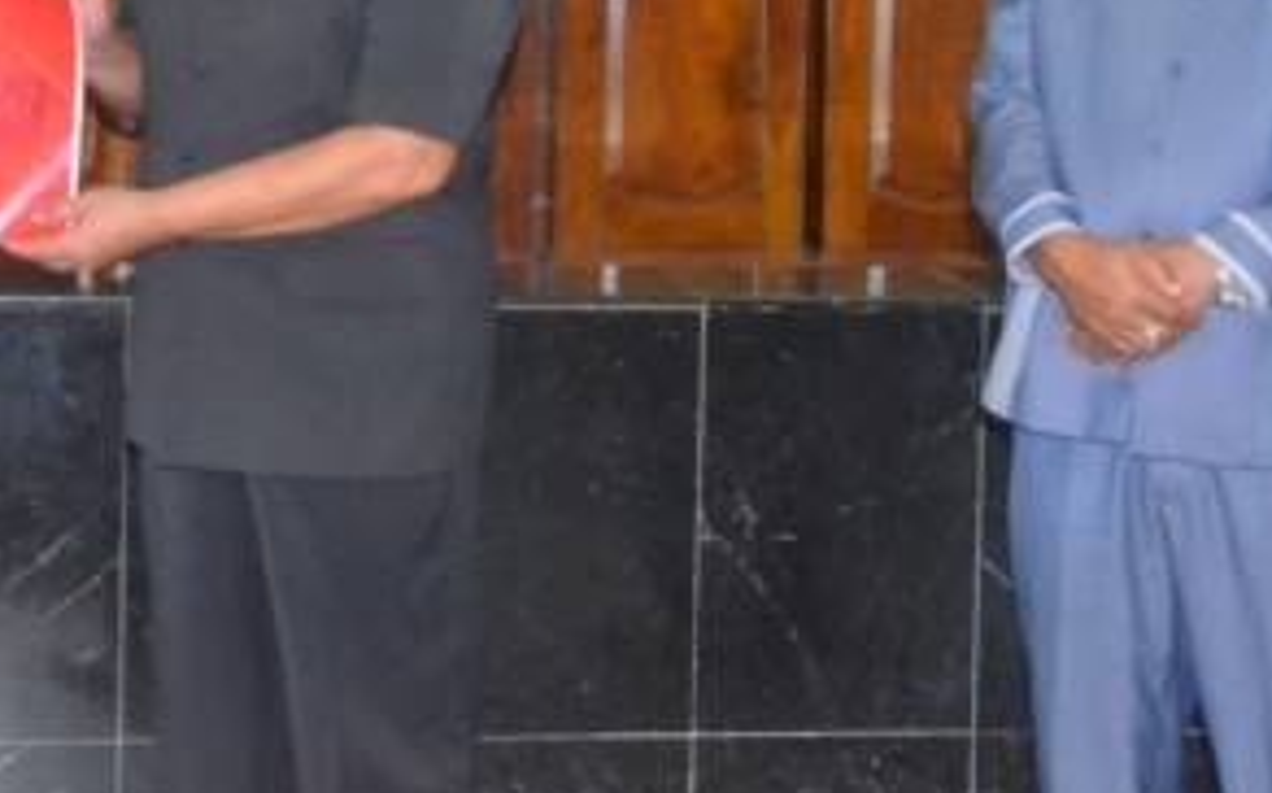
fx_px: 3014
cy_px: -70
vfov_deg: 14.6
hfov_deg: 23.5
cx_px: 274
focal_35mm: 87
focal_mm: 26
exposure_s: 1/60
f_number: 8
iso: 6400
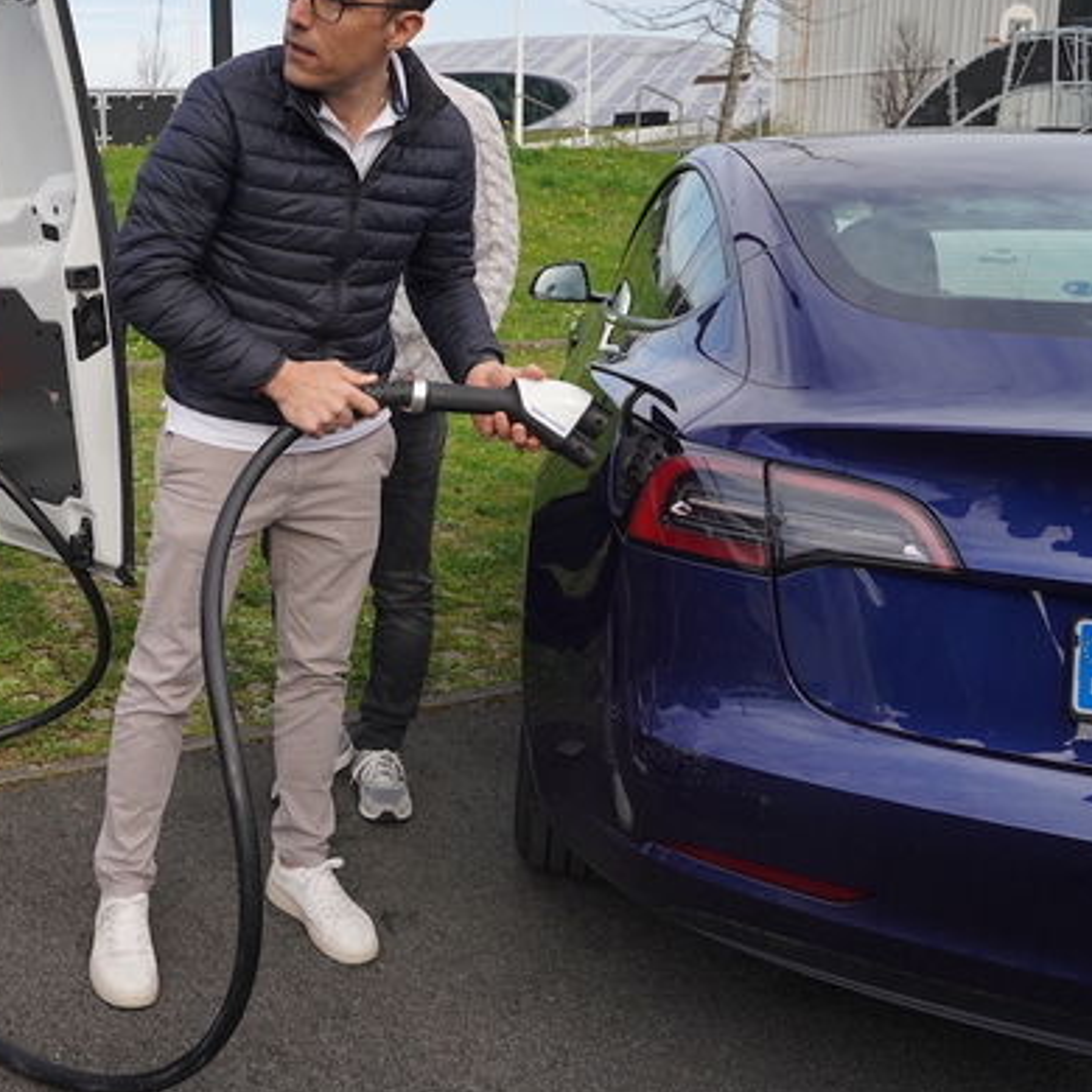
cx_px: 123
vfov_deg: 43.7
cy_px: 462
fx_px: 1356
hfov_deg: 40.7
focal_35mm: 38
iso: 400
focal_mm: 24
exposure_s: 1/640
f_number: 5.6
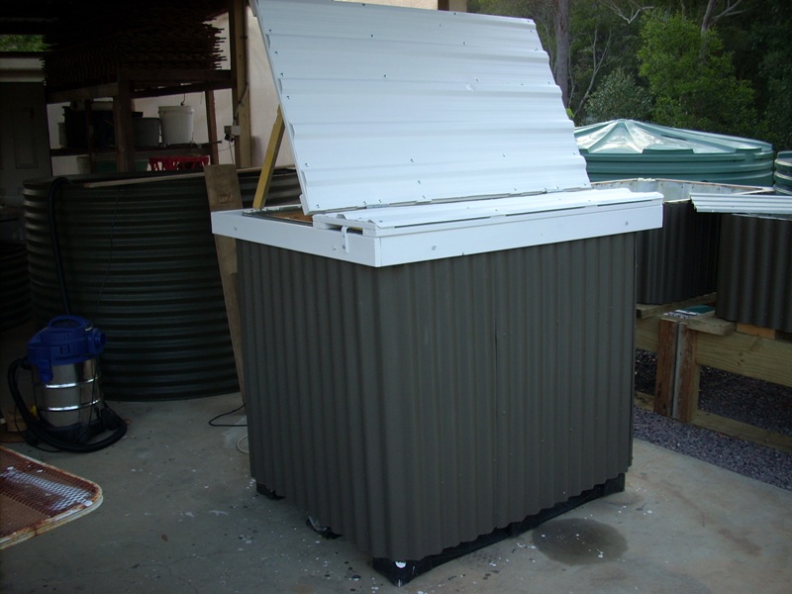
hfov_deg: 50.1
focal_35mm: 37
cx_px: 396
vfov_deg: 38.7
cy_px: 297
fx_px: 847
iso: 64
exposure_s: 1/60
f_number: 2.8
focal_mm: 6.2
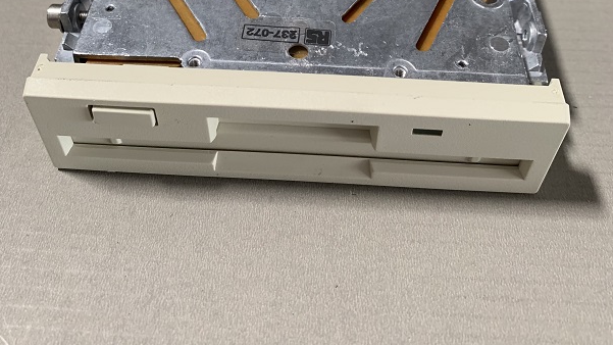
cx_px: 306
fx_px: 618
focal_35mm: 38
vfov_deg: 29.3
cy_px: 6
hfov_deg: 52.8
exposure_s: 1/60
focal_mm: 4.25
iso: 200
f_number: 1.8
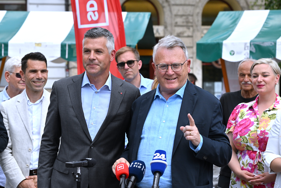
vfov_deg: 11.8
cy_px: 94
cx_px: 140
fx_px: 905
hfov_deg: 17.6
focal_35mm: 116
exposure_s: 1/3200
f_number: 6.3
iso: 1600
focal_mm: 116
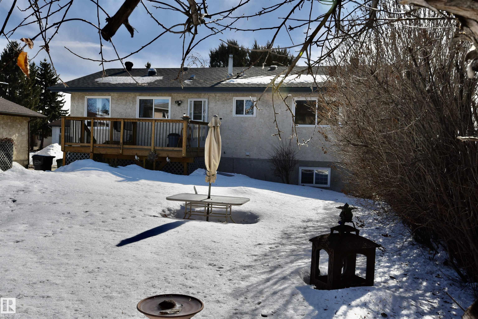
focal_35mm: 35
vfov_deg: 37.9
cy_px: 160
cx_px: 239
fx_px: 465
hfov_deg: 54.4
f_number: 14
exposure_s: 1/800
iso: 400
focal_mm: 35
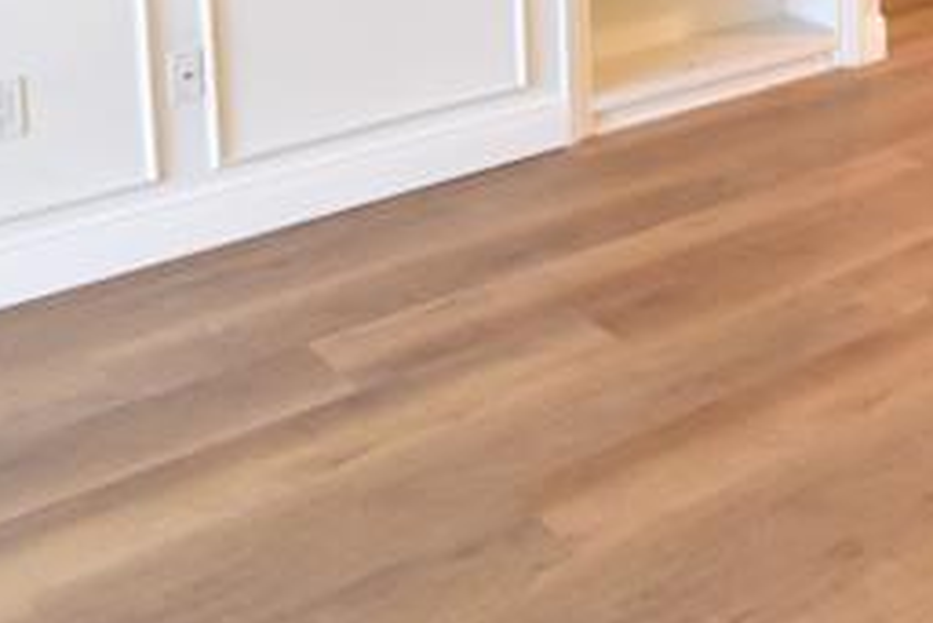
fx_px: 1556
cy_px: -222
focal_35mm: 60
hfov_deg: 31.3
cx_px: 893
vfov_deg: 20.4
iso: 800
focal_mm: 10
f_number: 3.5
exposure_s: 1/20
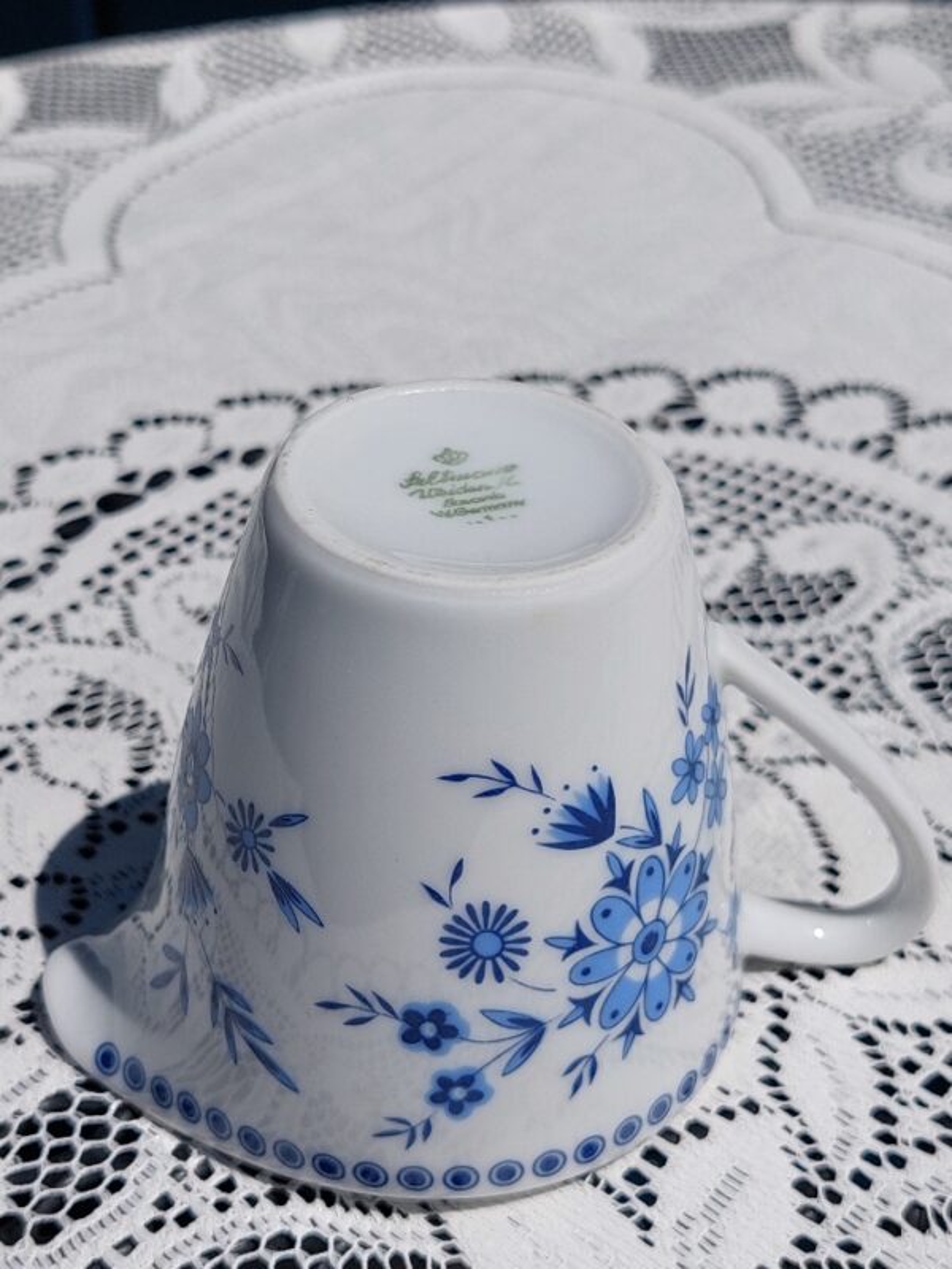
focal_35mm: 24
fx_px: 880
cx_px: 476
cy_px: 634
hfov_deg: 56.8
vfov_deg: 71.6
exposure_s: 1/10000
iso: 40
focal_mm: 5.23
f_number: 1.8
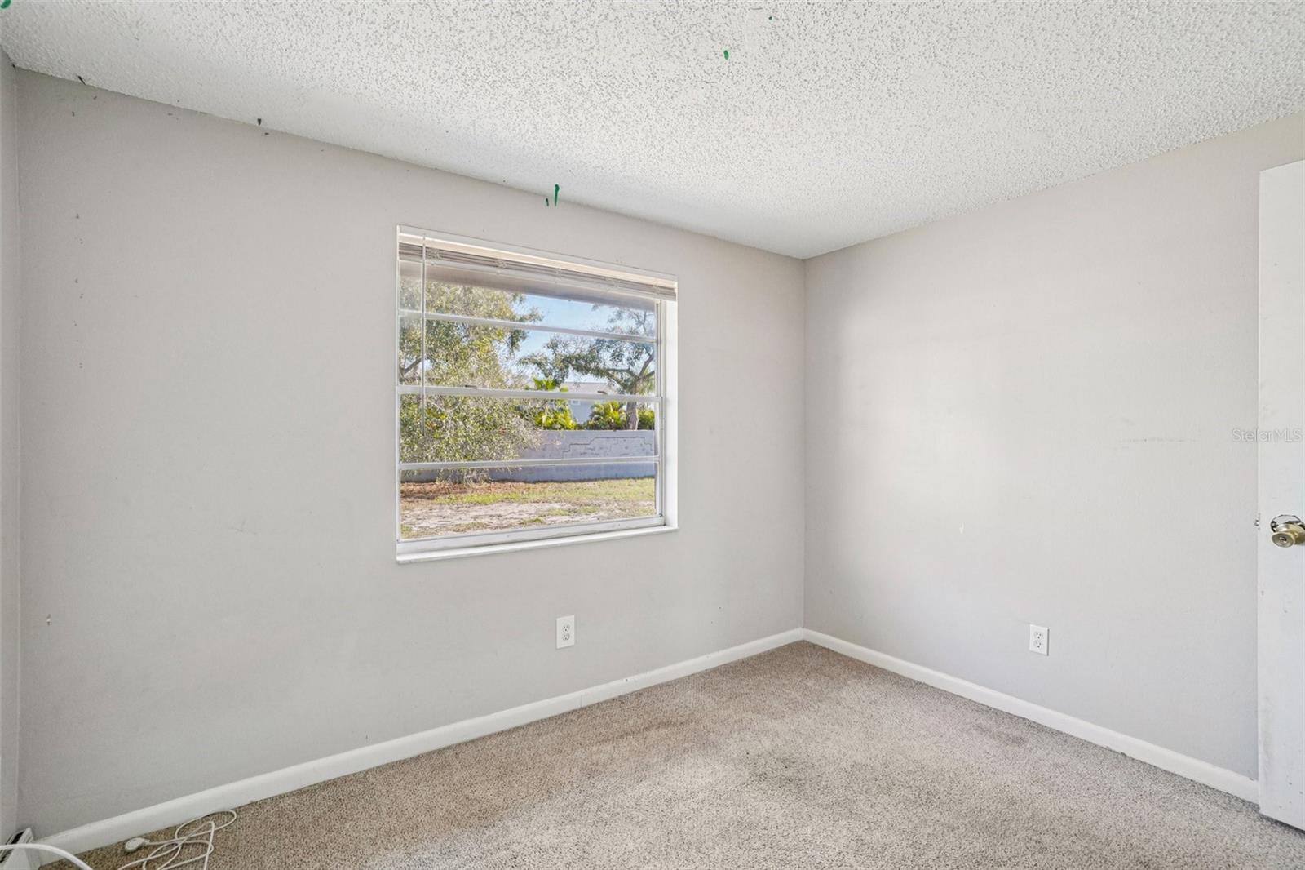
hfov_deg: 100.4
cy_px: 435
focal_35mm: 15
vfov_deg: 77.3
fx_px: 544
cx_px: 652
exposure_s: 1/30
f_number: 8
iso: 160
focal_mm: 10
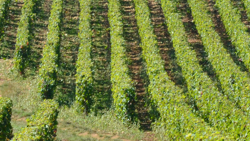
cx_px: 125
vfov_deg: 1.7
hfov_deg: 2.9
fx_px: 4865
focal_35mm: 734
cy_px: 60
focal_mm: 135
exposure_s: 1/250
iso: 250
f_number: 10
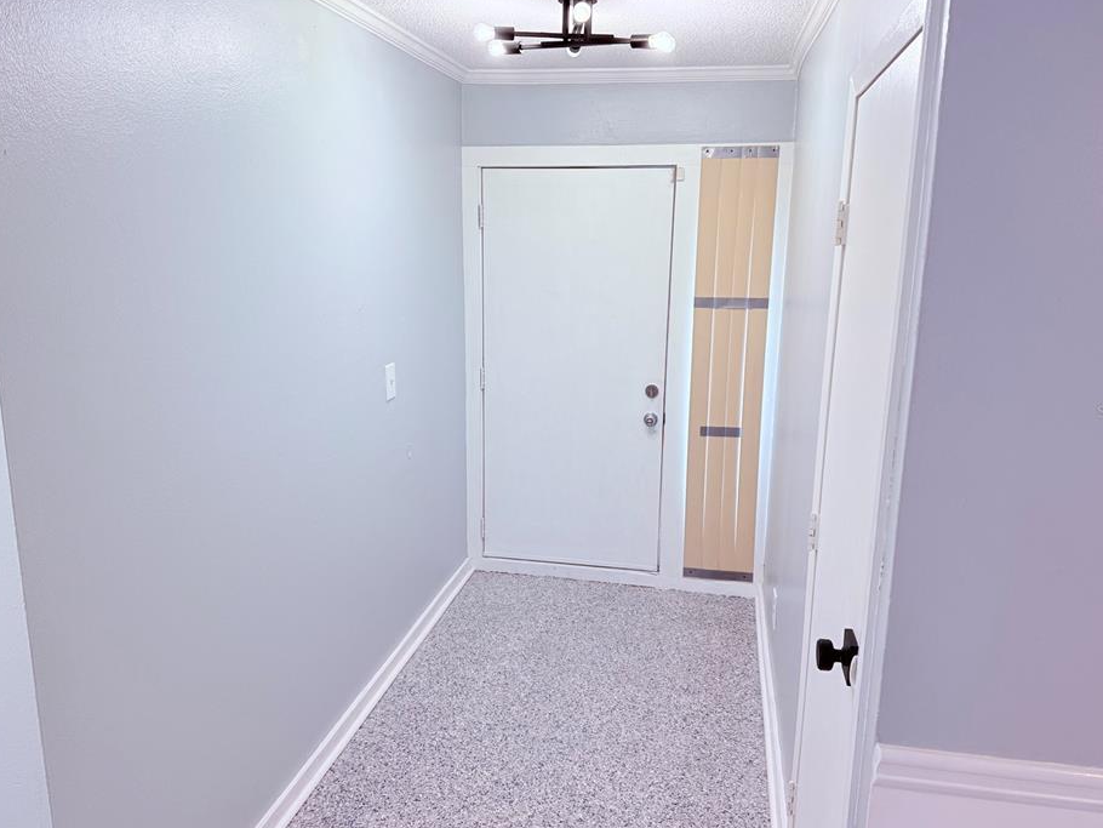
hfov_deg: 65.3
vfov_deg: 51.4
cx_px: 550
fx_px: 861
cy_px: 411
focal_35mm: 27
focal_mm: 6.76
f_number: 1.78
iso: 125
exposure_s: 1/120
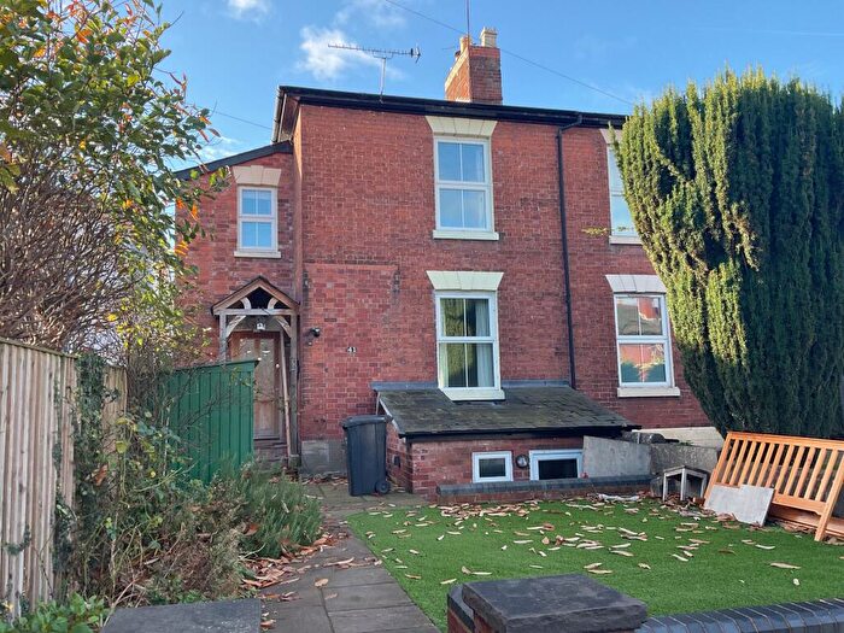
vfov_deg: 48.2
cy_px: 316
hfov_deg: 61.7
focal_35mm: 29
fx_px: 707
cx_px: 422
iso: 20
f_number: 1.8
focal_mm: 3
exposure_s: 1/241
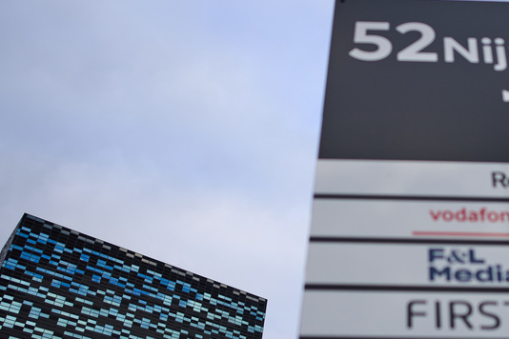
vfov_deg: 29.1
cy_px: 219
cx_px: 400
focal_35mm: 46
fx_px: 650
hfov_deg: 41.1
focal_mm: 24
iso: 320
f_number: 1.6
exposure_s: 1/6400
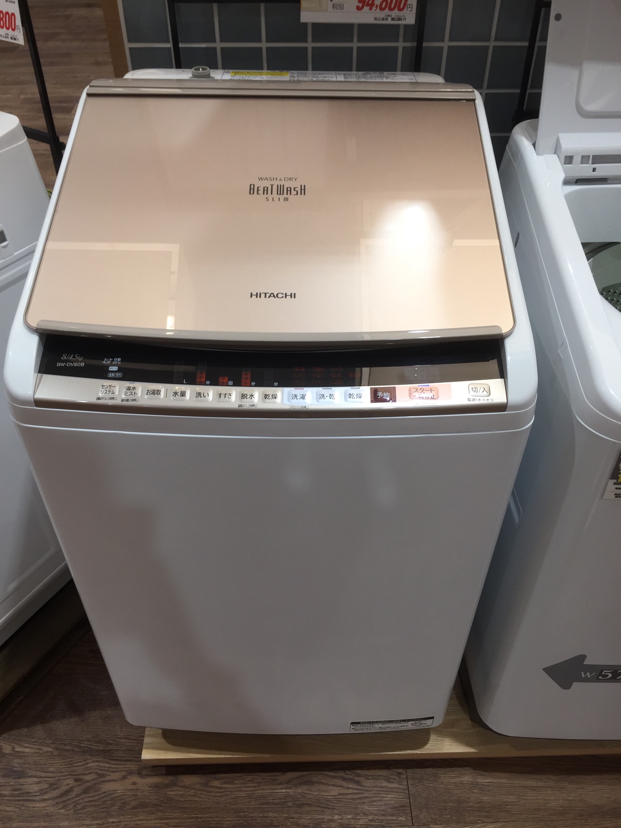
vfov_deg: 61.7
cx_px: 310
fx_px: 694
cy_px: 414
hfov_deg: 48.2
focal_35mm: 29
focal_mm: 4.15
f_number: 2.2
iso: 40
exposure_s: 1/60
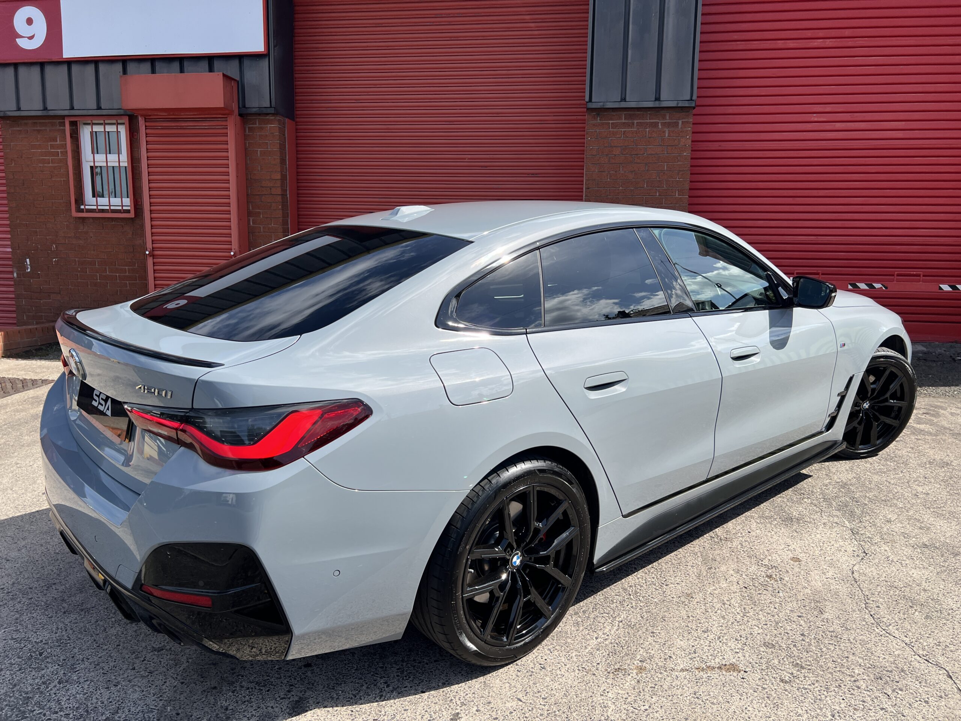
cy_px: 360
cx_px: 480
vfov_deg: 53.1
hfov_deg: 67.3
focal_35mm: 26
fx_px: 722
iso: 50
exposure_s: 1/3356
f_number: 1.5
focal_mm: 5.7
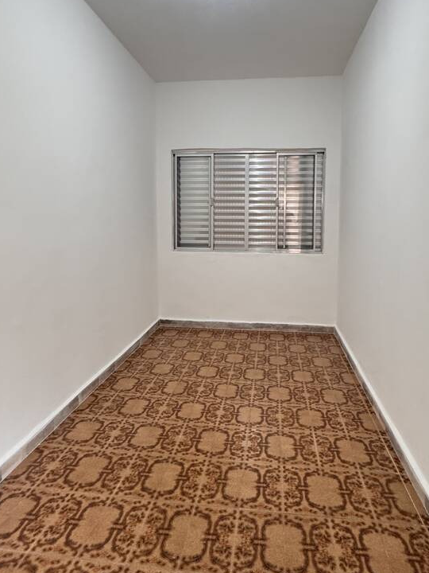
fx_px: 347
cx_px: 236
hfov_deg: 63.3
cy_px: 242
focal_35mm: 21
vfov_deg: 78.4
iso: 500
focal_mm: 2.22
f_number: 2.2
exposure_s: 1/60
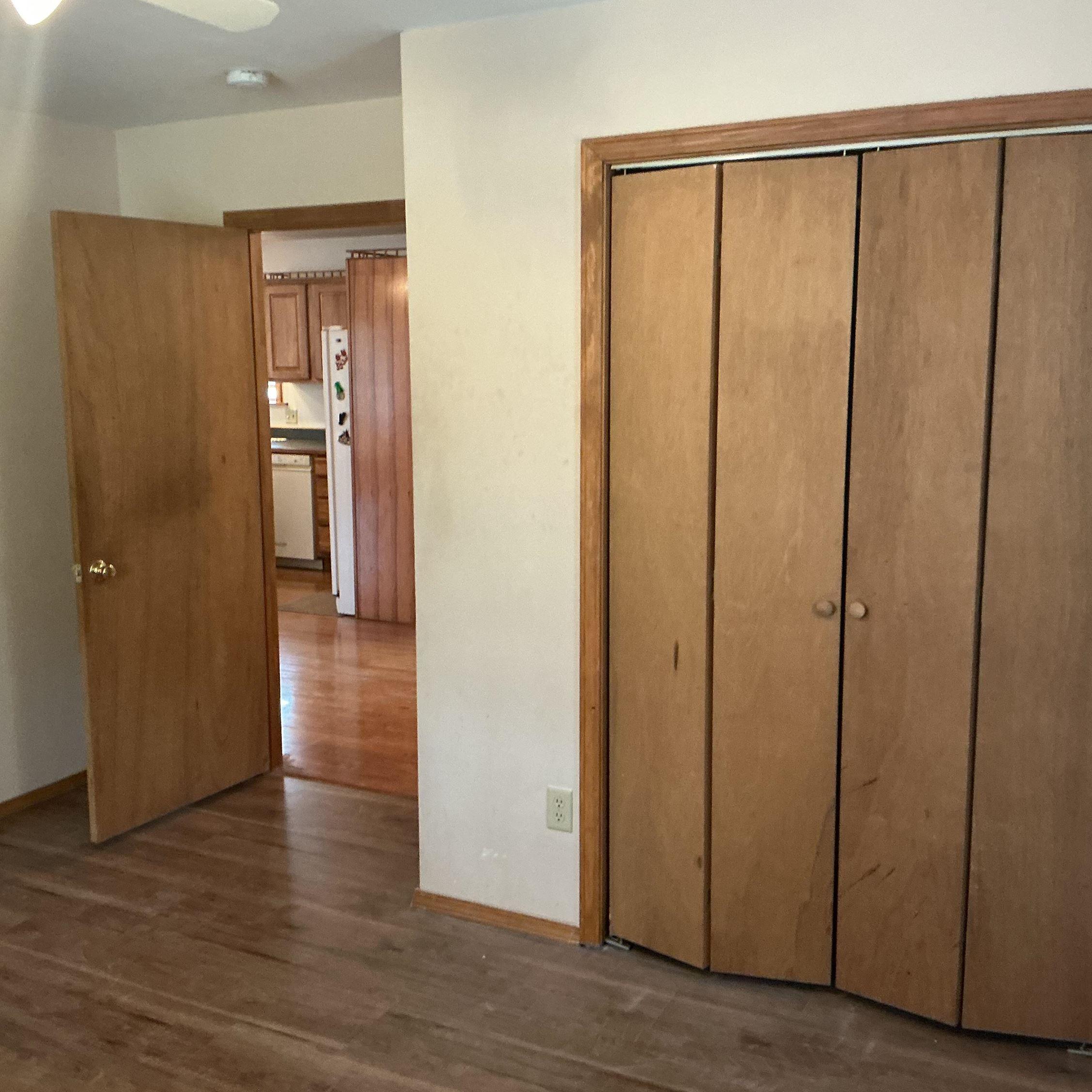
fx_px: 1249
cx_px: 496
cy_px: 535
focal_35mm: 35
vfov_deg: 47.2
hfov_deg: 47.2
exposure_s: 1/40
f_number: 1.8
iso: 200
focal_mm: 3
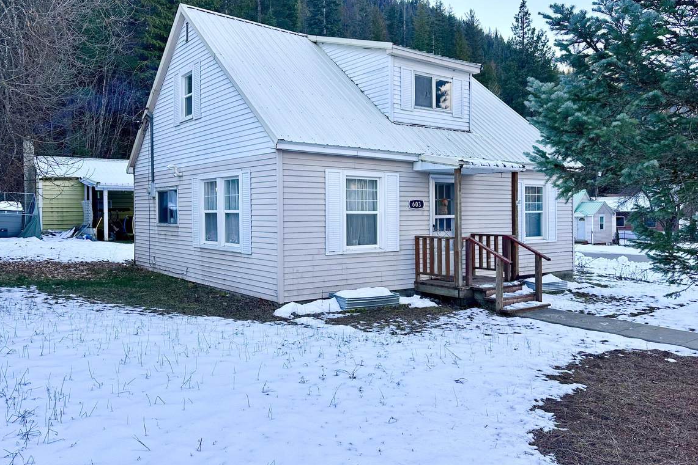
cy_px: 212
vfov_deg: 46.4
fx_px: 543
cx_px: 376
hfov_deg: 65.4
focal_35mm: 28
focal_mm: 6.86
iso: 80
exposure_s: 1/829
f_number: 1.78
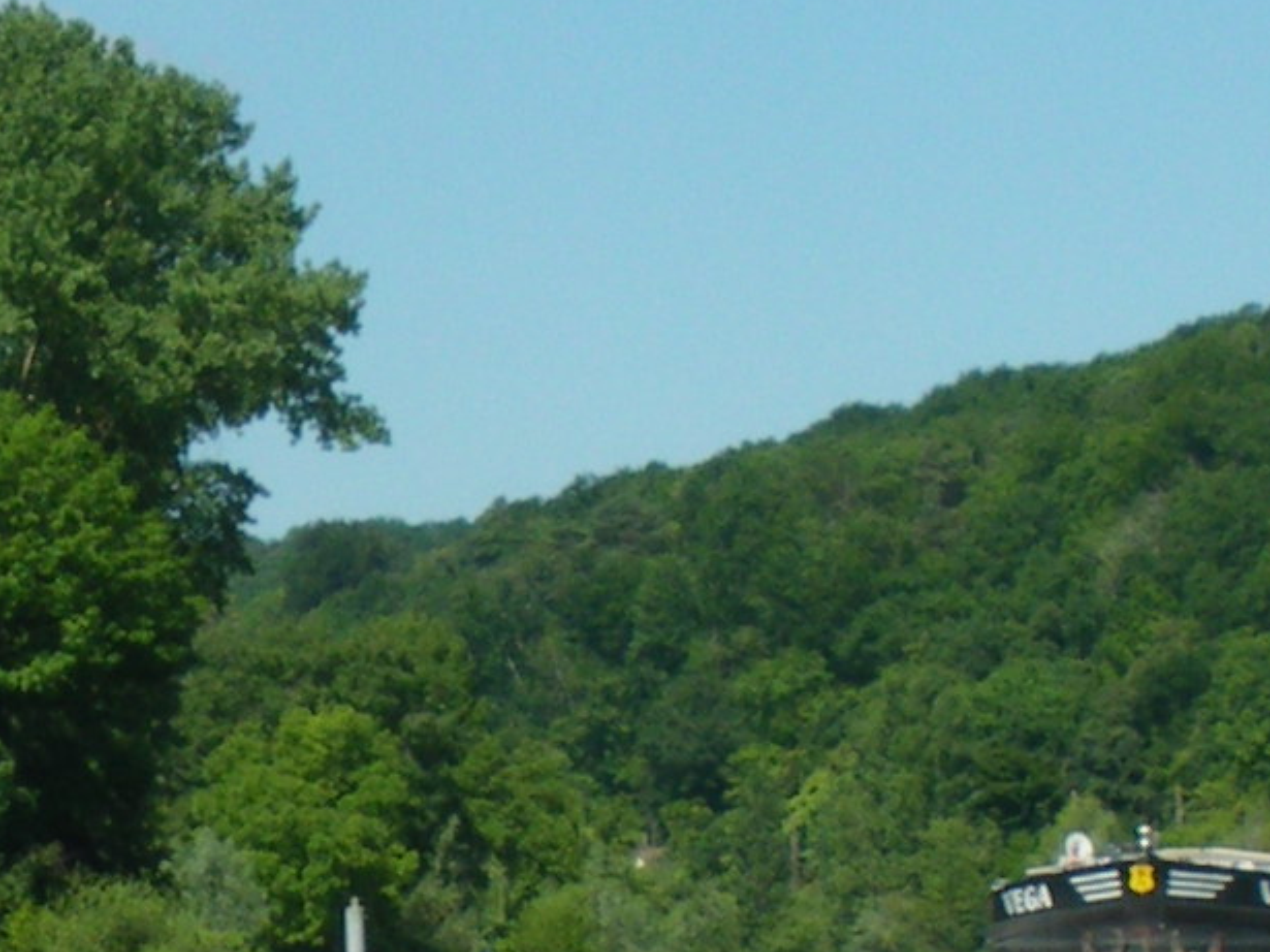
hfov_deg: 10.3
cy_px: 876
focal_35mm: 191
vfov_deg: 7.7
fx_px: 7006
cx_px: 376
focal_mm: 6.3
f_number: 5.4
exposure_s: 1/320
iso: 64
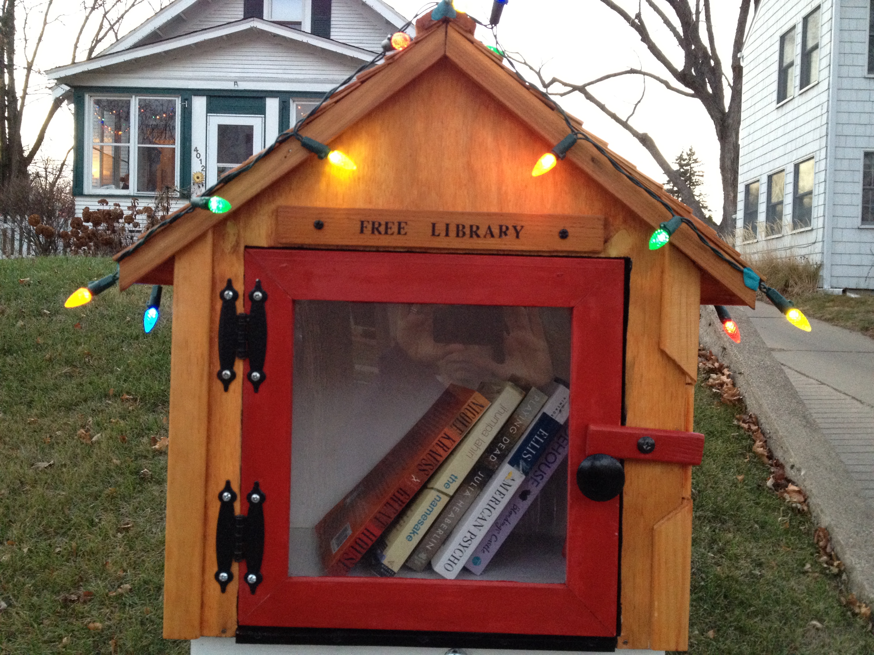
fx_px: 884
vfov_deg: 40.7
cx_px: 437
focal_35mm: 35
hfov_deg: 52.6
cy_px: 328
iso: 320
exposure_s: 1/20
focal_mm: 4.28
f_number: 2.4
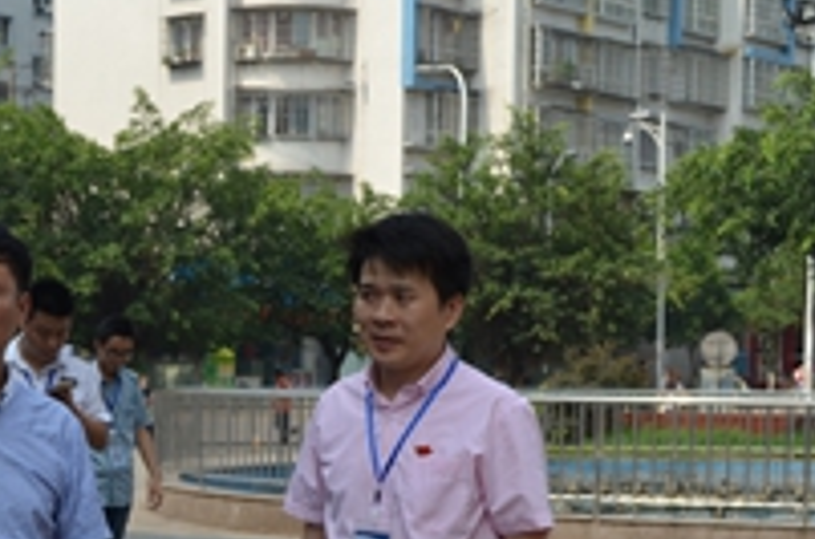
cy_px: 549
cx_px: 65
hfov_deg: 20.6
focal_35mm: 97
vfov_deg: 13.8
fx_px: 2191
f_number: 8
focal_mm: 26
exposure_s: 1/250
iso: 140
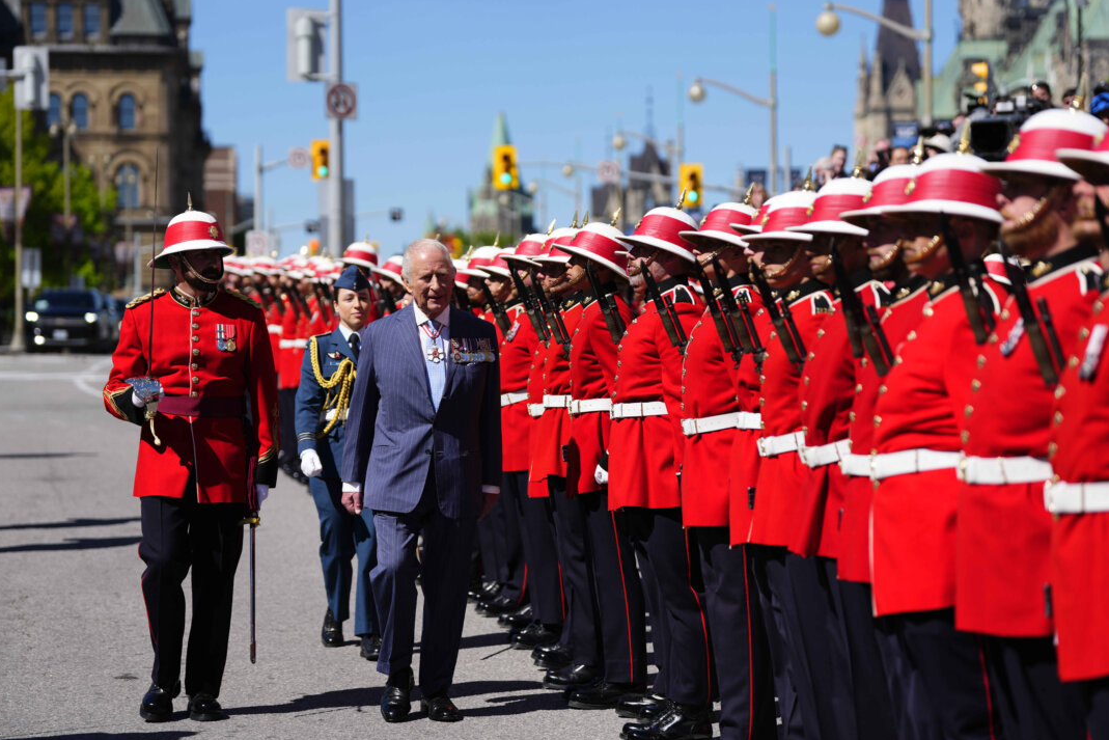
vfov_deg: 13.6
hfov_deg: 20.2
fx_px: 3112
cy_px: 369
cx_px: 554
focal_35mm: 101
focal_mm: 100
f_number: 2.8
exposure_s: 1/2500
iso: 100
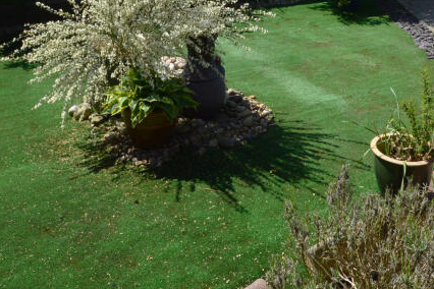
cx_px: 284
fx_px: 434
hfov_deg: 52.3
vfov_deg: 32.0
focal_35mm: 36
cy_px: -39
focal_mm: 10
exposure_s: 1/500
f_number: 11
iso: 360
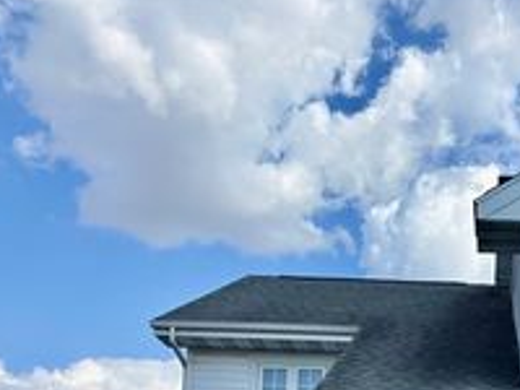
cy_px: 462
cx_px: 538
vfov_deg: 21.1
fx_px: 976
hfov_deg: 27.8
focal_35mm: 65
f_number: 1.6
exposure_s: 1/2933
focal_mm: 5.96
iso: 50
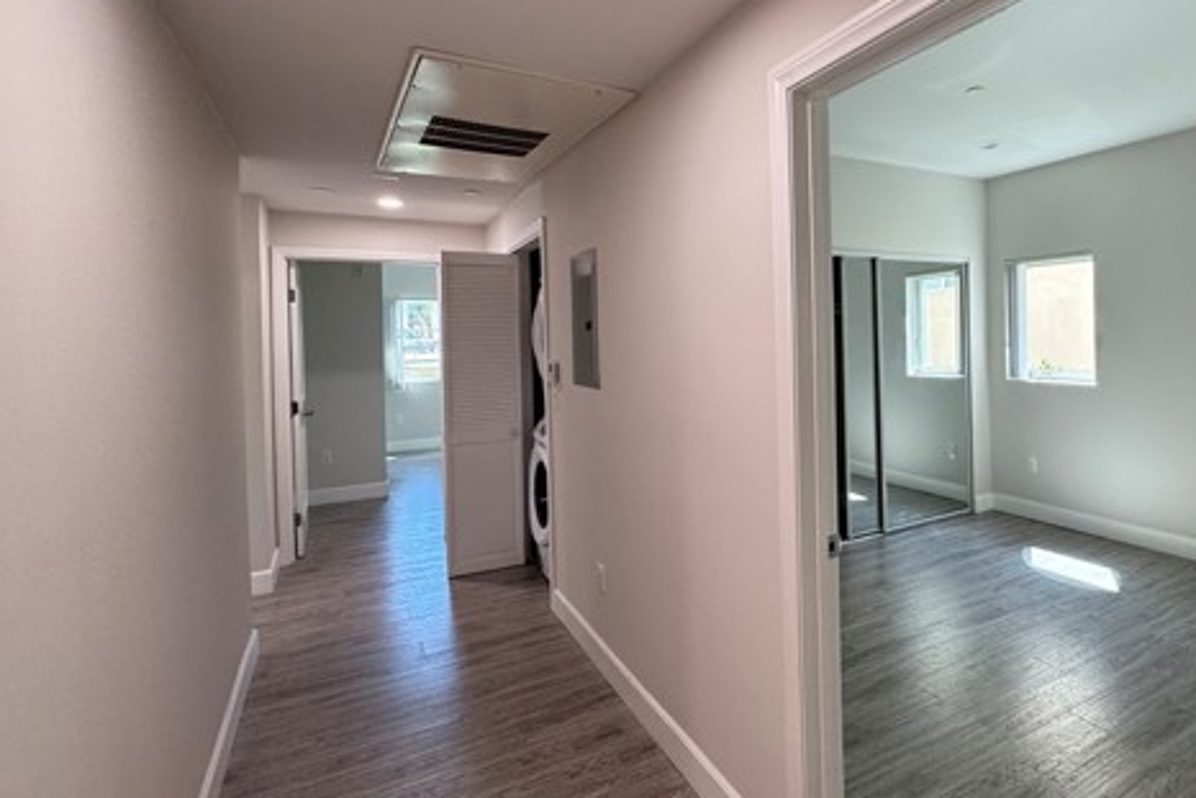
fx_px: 665
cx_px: 773
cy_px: 339
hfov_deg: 81.8
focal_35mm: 20
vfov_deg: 61.7
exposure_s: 1/120
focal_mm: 2.22
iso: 200
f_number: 2.2
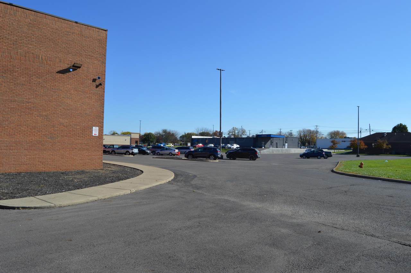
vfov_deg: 47.8
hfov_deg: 67.4
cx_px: 206
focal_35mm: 27
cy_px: 136
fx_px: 308
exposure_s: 1/250
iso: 100
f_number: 8
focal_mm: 18
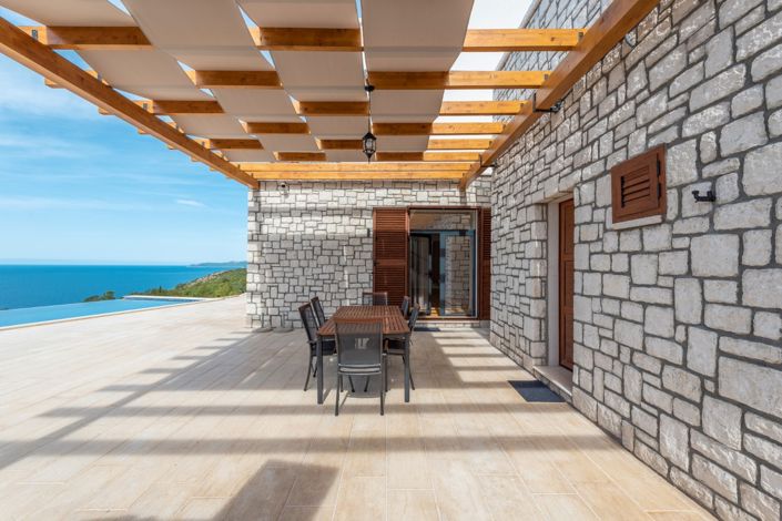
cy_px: 260
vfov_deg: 81.2
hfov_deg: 104.3
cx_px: 391
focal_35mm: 14
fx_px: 304
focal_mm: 14
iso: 100
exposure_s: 1/320
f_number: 5.6
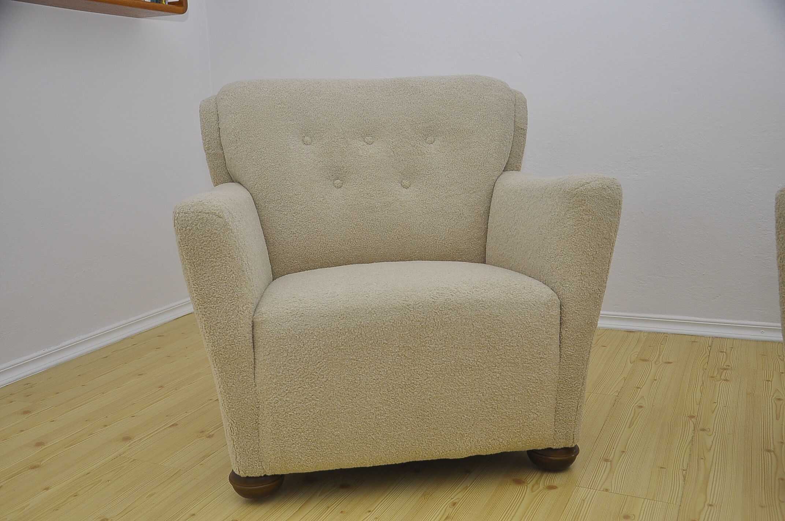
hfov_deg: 53.2
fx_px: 784
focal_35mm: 36
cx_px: 392
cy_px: 260
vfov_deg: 36.8
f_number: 3.8
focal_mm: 24
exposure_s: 1/160
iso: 400
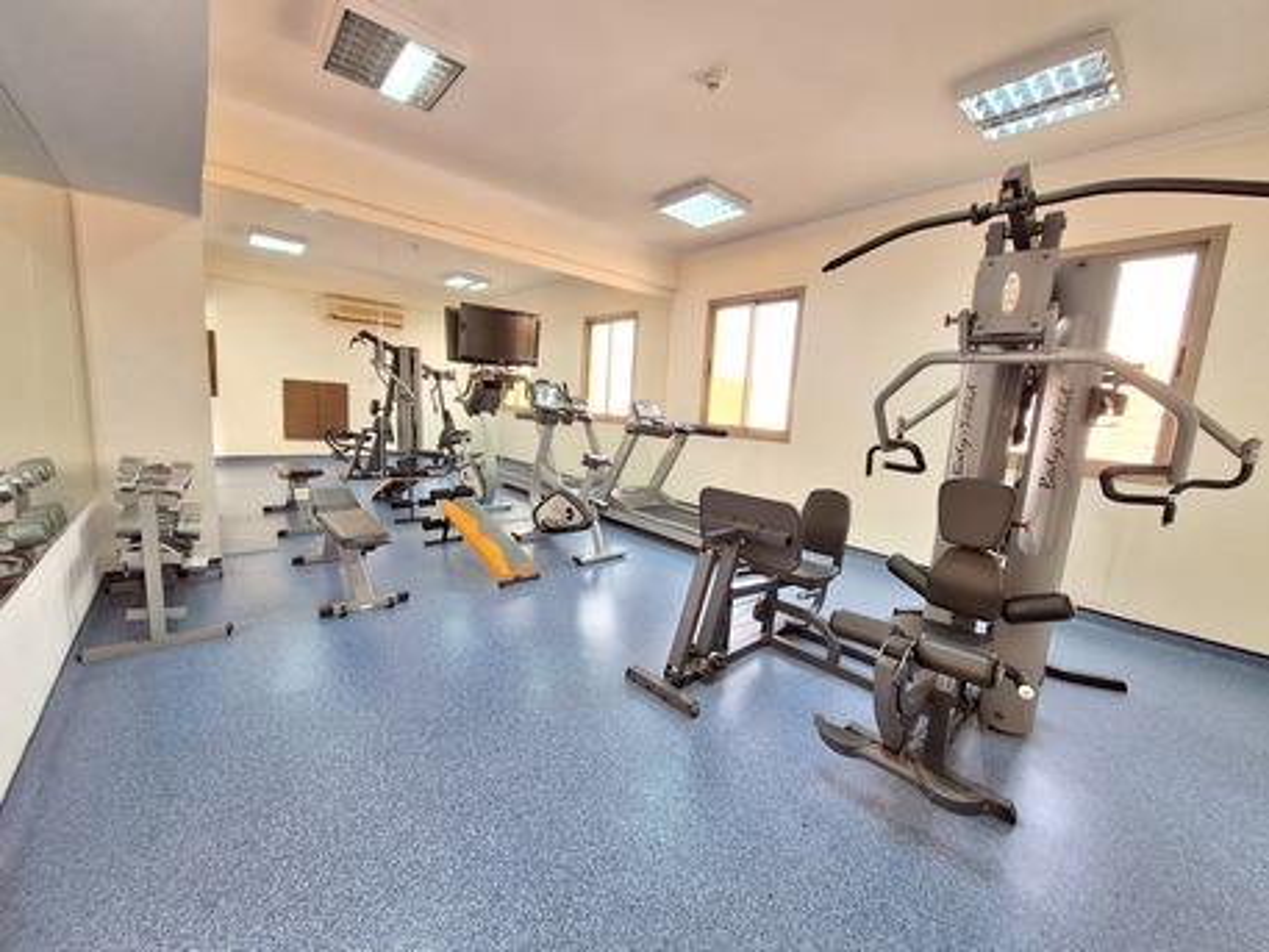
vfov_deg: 89.9
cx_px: 634
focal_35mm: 13
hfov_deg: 106.2
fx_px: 477
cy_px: 476
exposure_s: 1/25
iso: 200
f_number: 2.2
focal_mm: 1.74
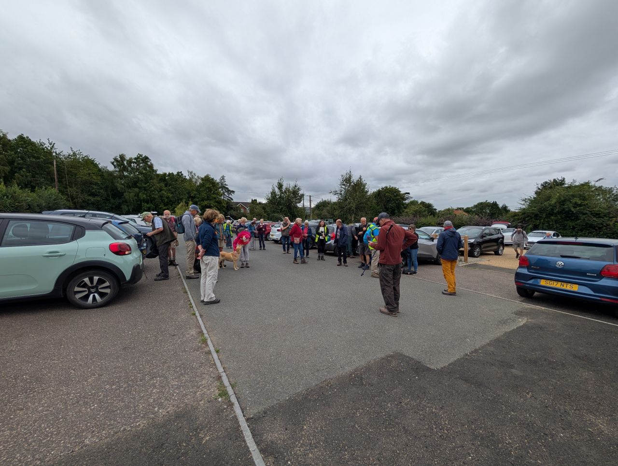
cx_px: 309
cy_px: 233
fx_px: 215
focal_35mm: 12
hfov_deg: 110.5
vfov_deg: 94.6
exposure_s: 1/2169
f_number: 1.7
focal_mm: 2.02
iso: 54
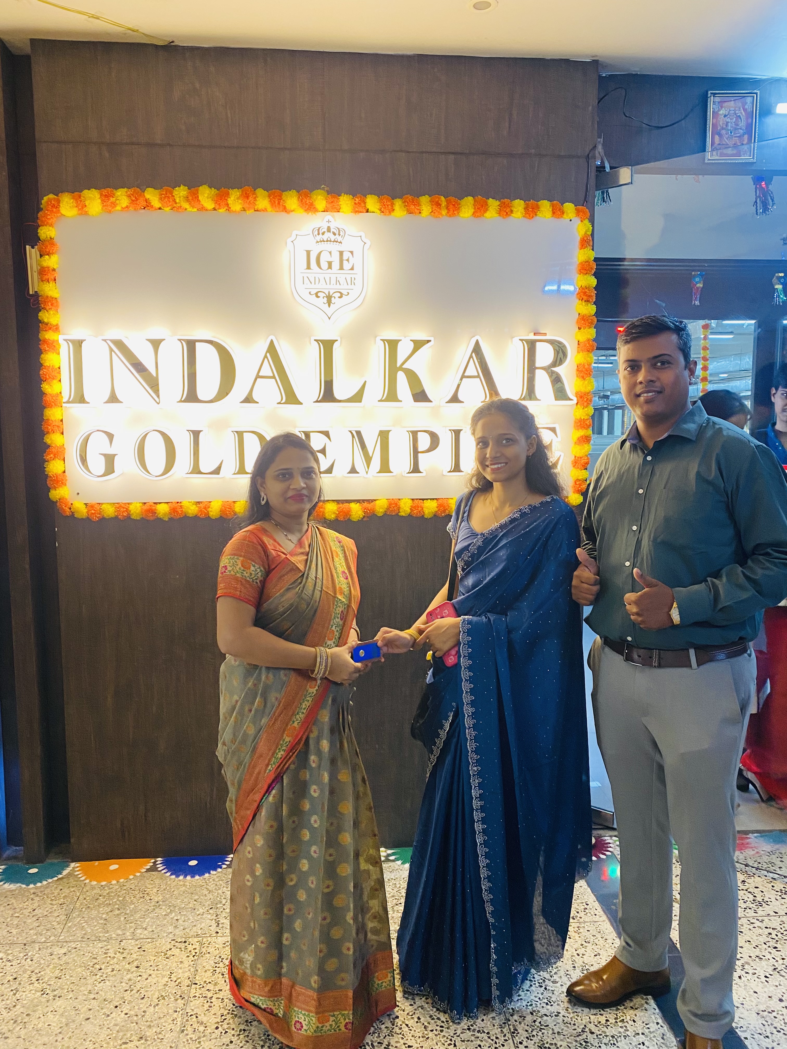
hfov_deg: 53.1
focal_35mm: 26
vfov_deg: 67.3
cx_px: 394
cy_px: 524
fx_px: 788
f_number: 1.8
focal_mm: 4.25
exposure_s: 1/50
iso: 125
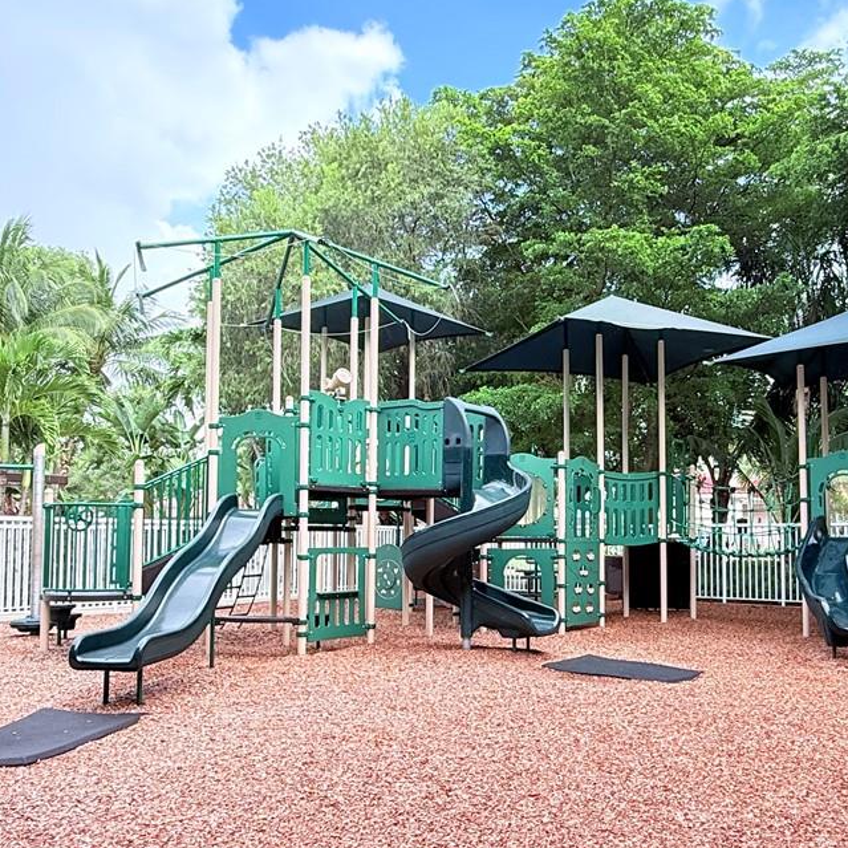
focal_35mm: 31
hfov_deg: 52.1
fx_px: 859
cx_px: 520
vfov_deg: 52.3
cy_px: 491
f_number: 2.2
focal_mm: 2.22
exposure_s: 1/207
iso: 64
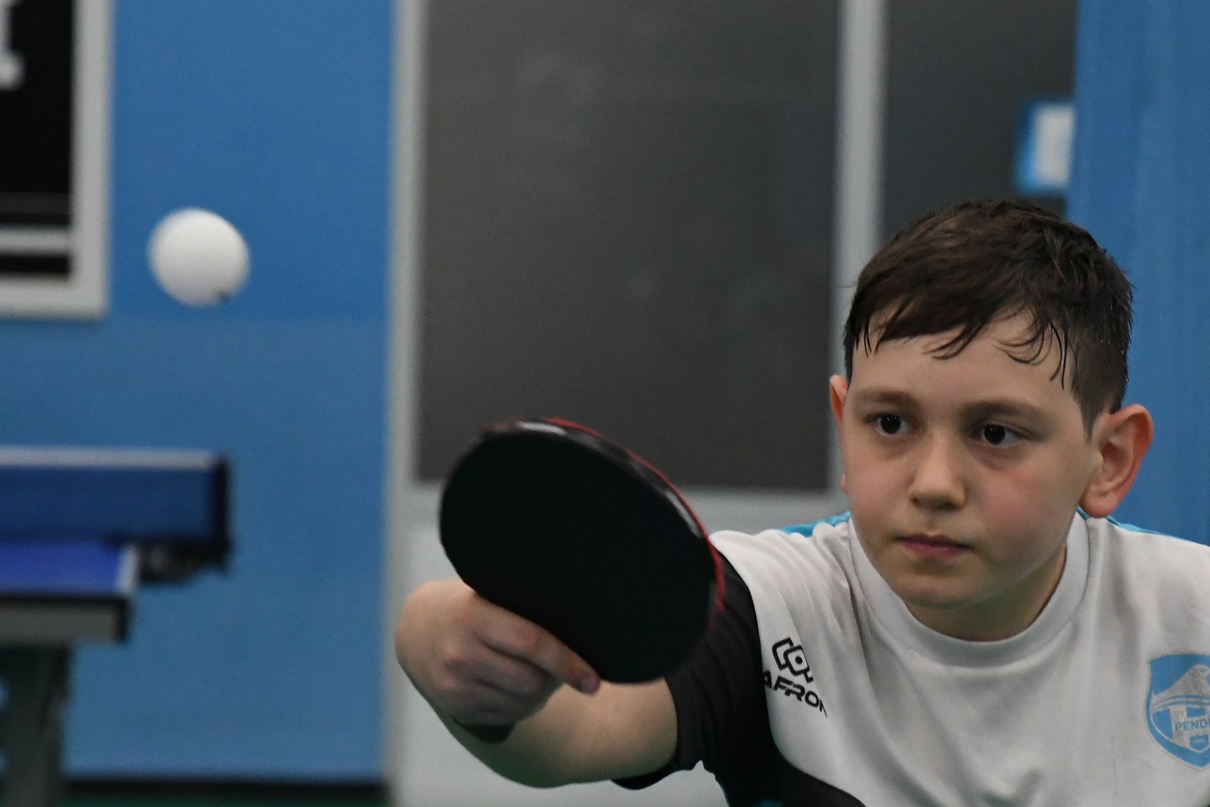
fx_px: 7159
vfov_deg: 6.4
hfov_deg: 9.7
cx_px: 758
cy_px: 595
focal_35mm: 213
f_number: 4
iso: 4000
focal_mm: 80
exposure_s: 1/500
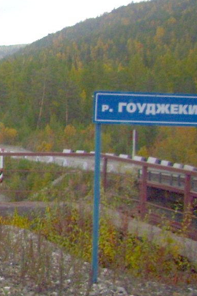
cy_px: 182
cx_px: -140
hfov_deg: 13.5
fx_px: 756
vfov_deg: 22.1
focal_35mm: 92
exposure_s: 1/500
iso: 80
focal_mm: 5.7
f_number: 2.9
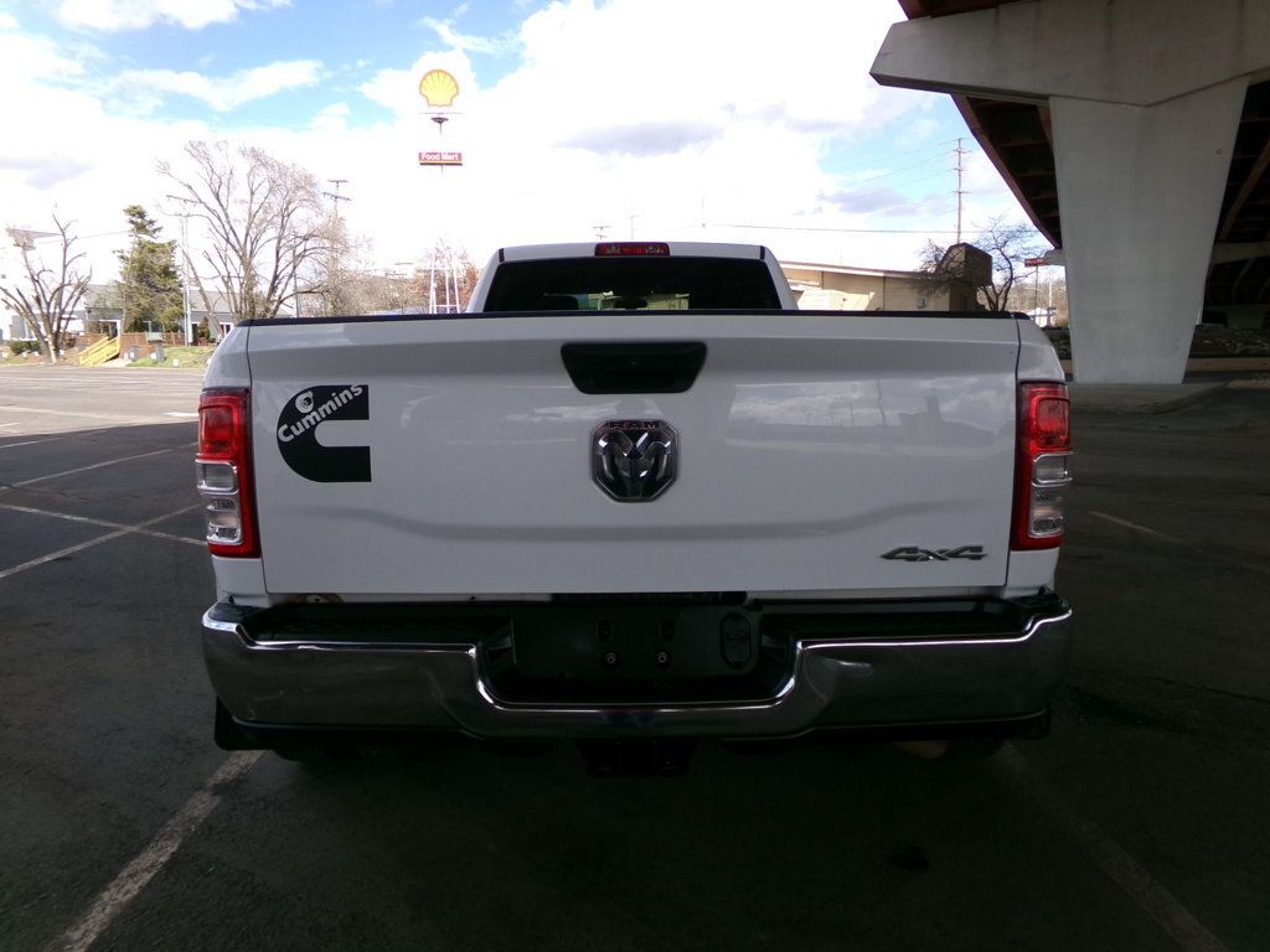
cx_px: 635
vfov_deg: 56.8
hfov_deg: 71.6
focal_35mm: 24
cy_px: 476
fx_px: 881
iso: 100
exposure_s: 1/60
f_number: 11.07
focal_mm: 4.3
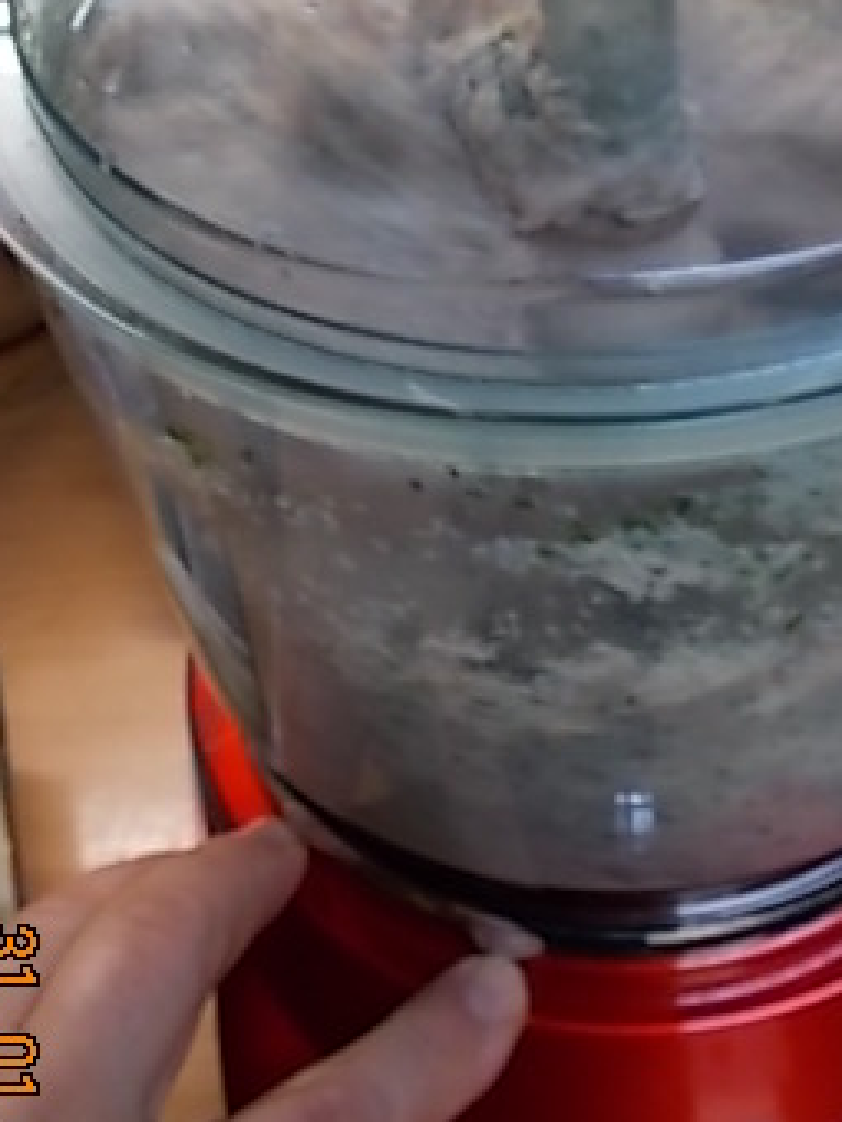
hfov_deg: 29.3
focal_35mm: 49
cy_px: 337
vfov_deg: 38.3
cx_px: 614
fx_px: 1589
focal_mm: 4.6
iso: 100
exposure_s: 1/25
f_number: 3.2
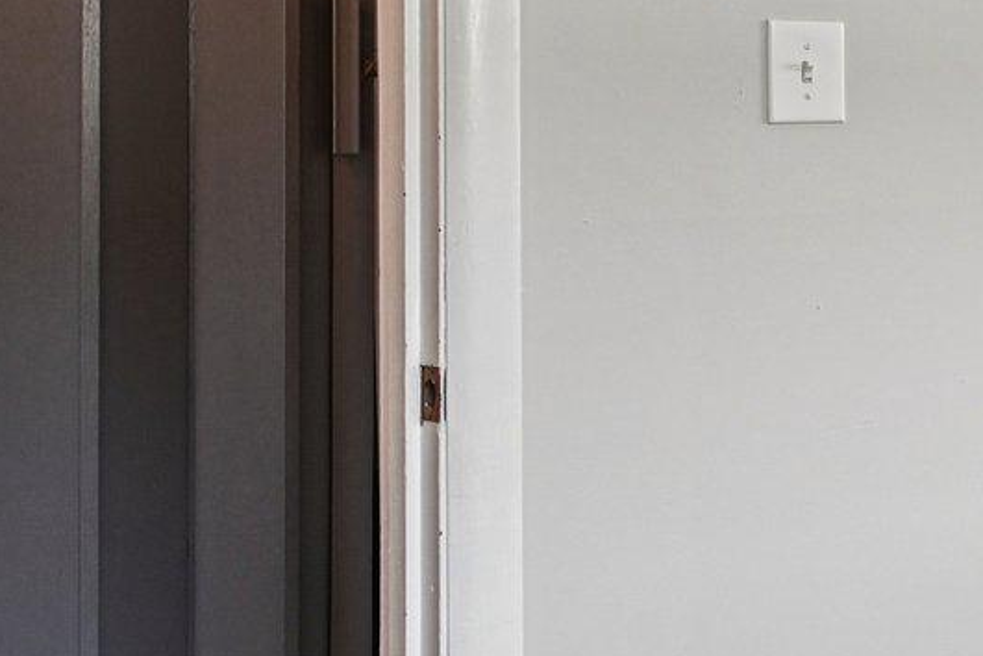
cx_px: 1886
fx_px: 1474
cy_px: 92
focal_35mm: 54
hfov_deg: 20.5
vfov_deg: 24.5
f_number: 8
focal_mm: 14
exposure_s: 1/15
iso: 180
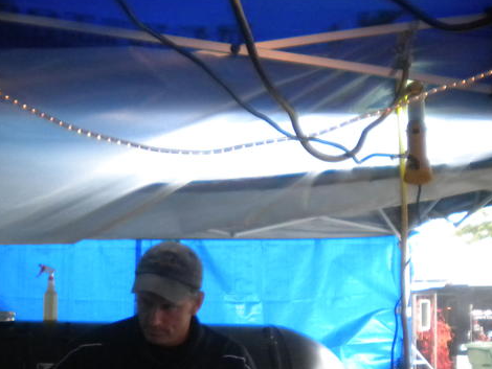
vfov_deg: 21.4
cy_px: 339
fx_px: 953
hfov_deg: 27.7
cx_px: 28
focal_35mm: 67
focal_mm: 6.3
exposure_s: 1/223
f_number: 3.1
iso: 400
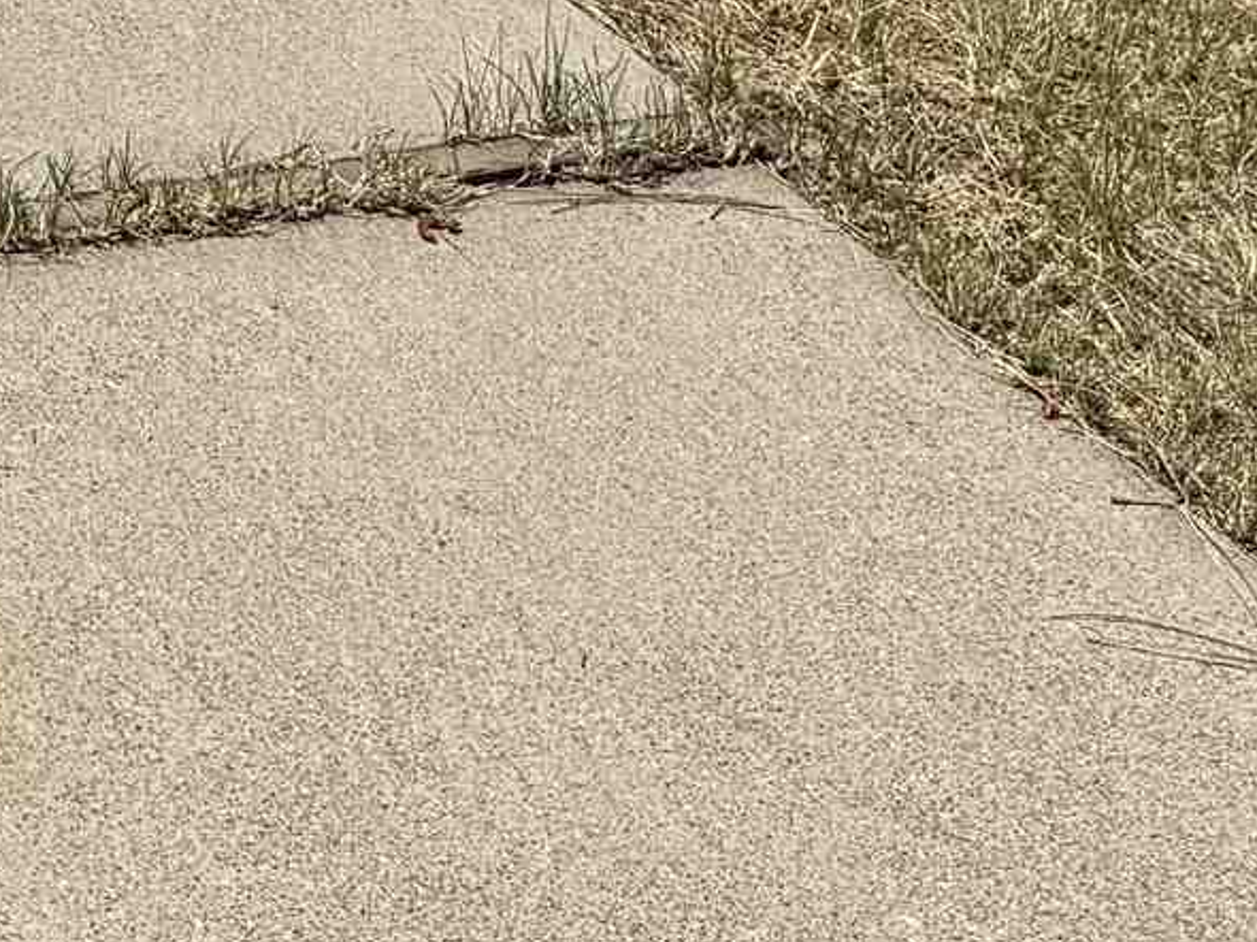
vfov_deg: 10.0
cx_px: -1259
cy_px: -1483
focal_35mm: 125
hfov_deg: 13.5
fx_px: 4537
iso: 80
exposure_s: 1/5348
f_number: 1.78
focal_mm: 6.76
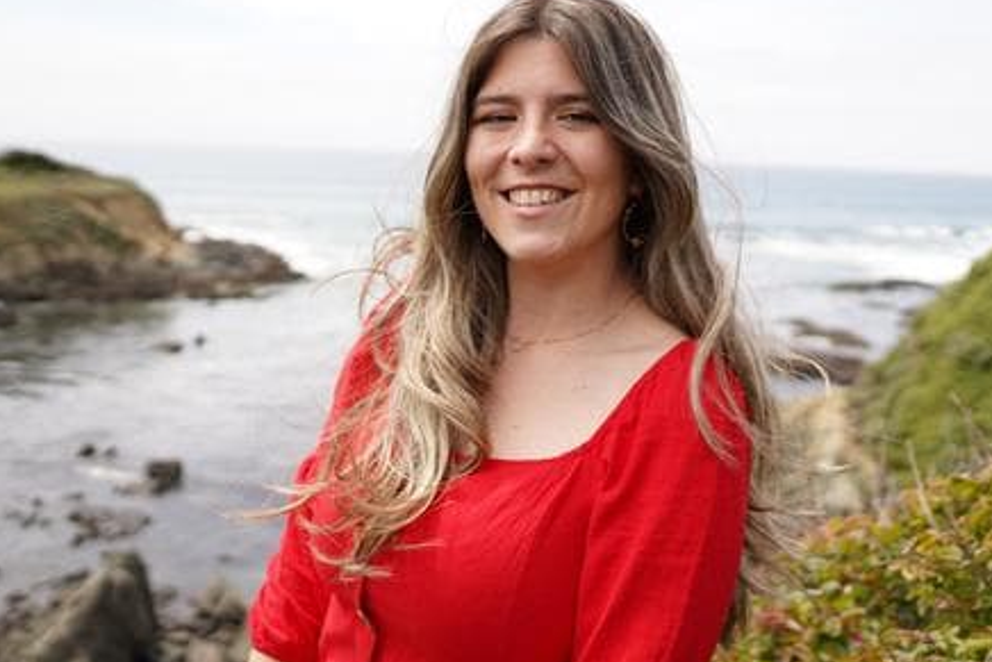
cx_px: 598
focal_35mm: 33
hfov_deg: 56.7
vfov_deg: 39.7
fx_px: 910
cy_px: 243
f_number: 1.4
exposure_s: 1/5000
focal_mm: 16
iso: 100
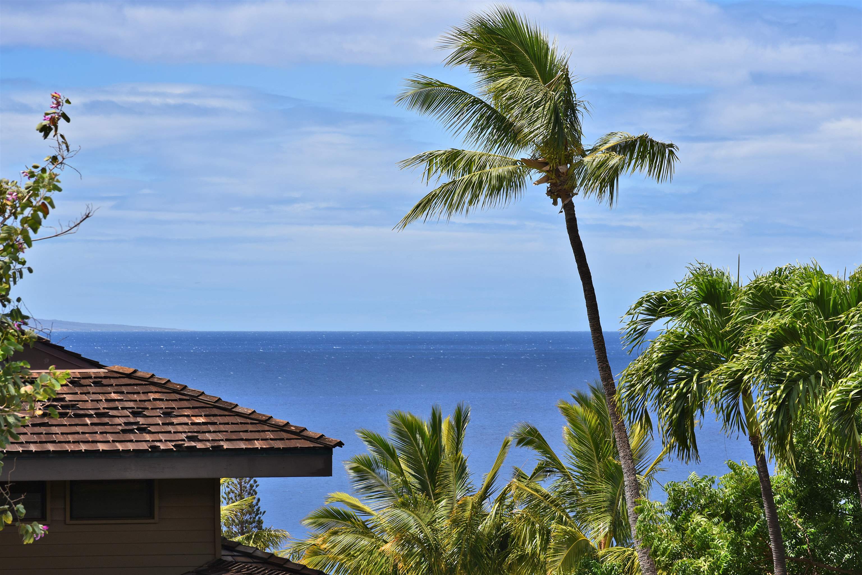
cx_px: 431
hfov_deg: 11.1
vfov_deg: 7.4
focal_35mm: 185
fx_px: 4431
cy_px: 288
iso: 100
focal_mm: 185
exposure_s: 1/200
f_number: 11
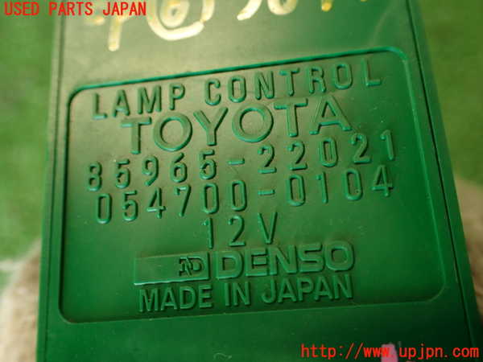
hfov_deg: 56.8
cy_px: 181
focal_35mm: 32
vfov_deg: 44.2
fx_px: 446
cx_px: 242
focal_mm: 5.79
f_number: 2.4
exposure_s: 1/40
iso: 200
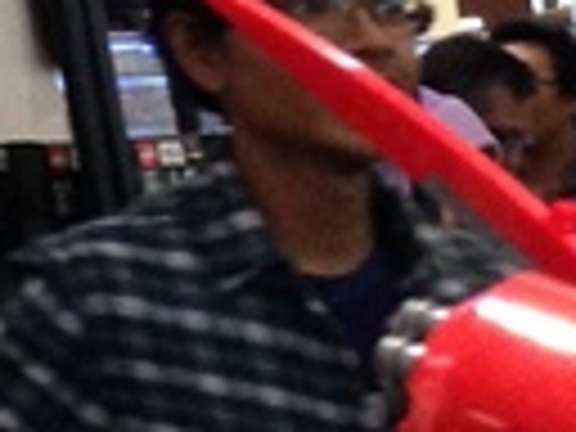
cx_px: 1892
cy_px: 1251
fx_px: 4193
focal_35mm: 252
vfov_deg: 5.6
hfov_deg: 6.9
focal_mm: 4.12
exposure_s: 1/20
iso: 250
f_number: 2.4
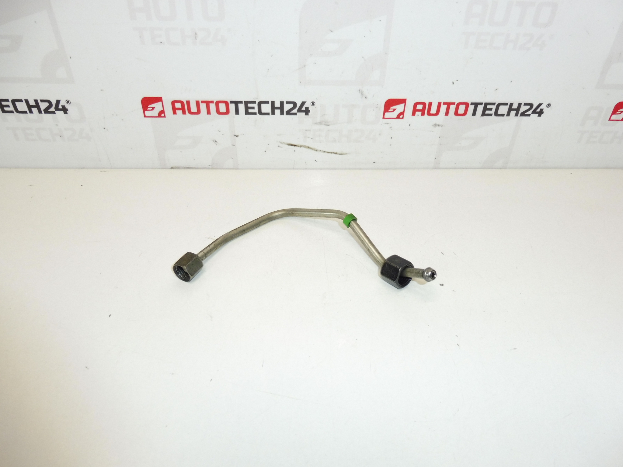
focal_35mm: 24
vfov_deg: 56.8
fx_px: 432
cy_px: 234
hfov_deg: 71.6
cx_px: 312
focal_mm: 4.3
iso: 200
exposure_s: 1/160
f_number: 3.5
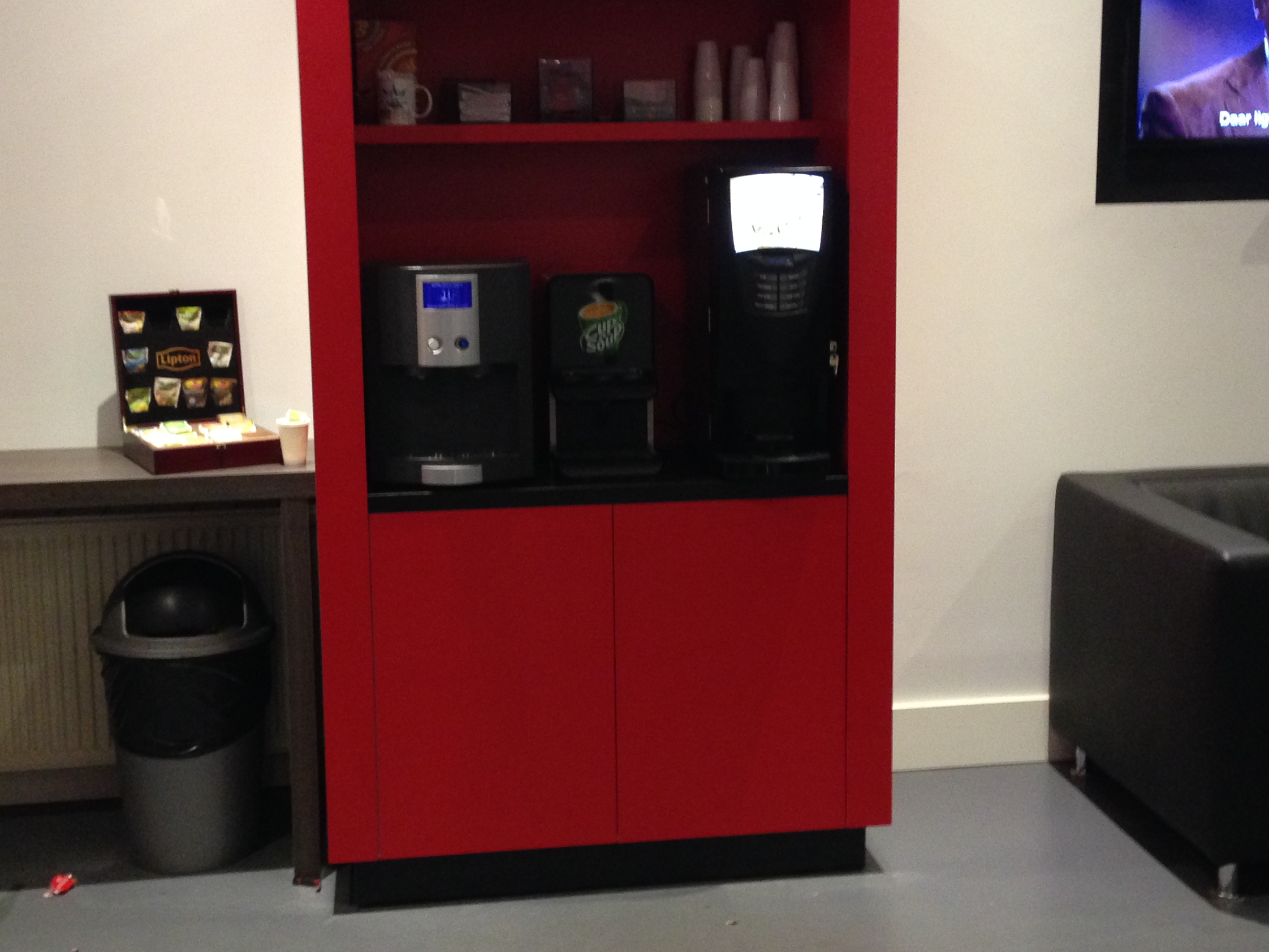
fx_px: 1760
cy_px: 427
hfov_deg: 39.7
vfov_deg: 30.2
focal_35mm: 48
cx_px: 637
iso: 320
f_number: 2.4
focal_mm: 4.12
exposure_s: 1/20
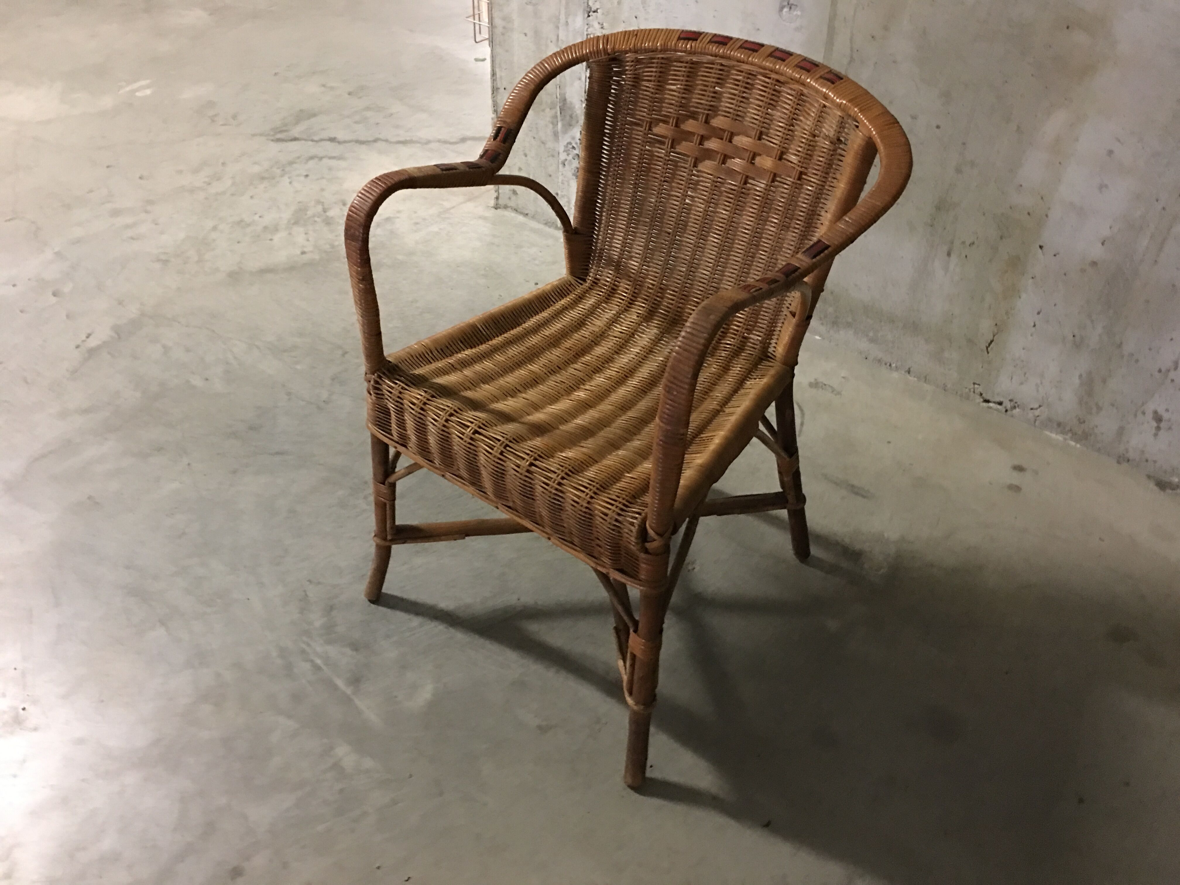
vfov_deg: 48.2
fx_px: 989
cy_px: 442
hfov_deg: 61.7
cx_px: 590
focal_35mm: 29
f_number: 2.2
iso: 125
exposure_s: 1/4
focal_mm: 4.15
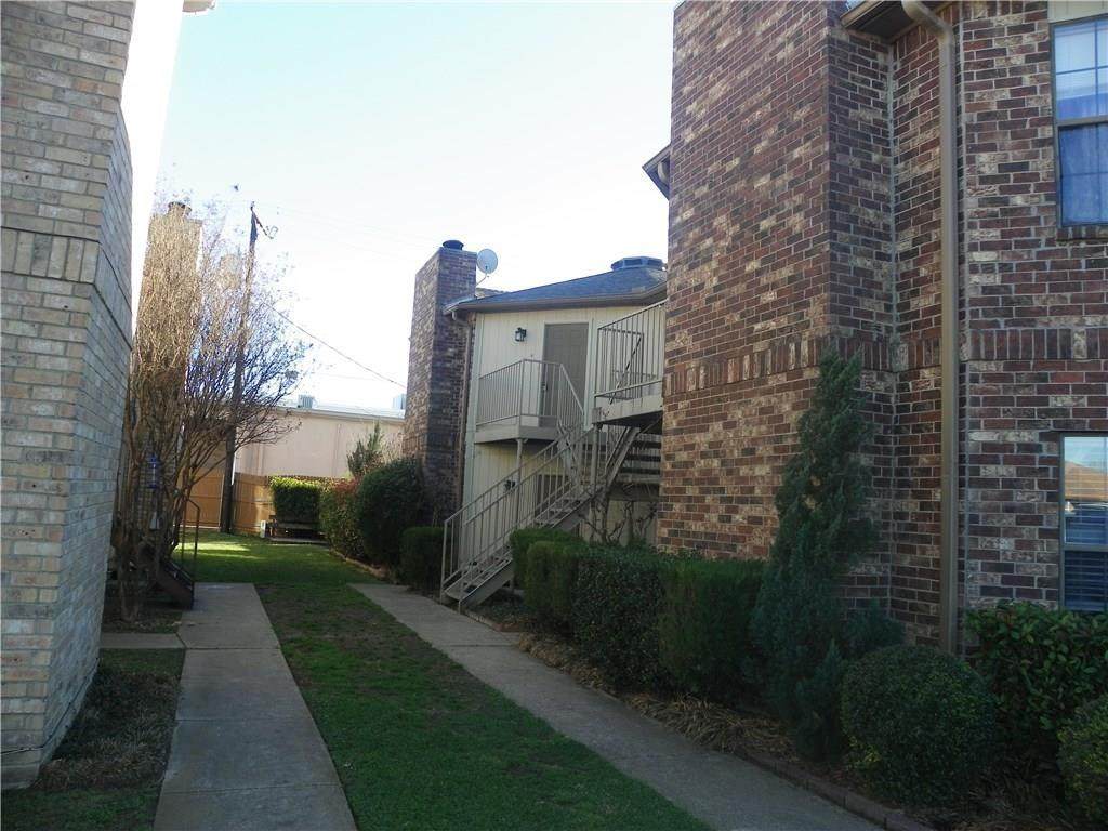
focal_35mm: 26
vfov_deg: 53.1
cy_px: 416
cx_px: 554
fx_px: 832
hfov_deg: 67.3
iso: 64
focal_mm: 4.6
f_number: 3.5
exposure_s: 1/160
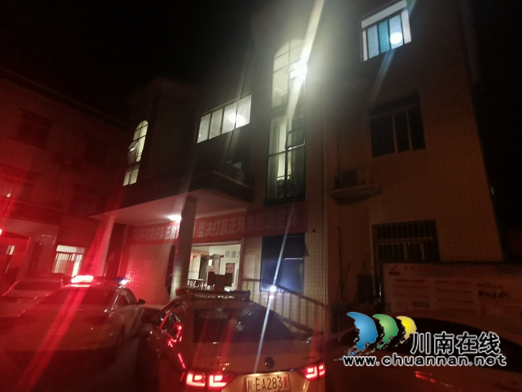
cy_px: 196
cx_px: 261
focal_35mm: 18
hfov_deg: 87.8
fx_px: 271
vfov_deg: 71.6
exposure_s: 1/17.3
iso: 640
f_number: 2.2
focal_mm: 2.26
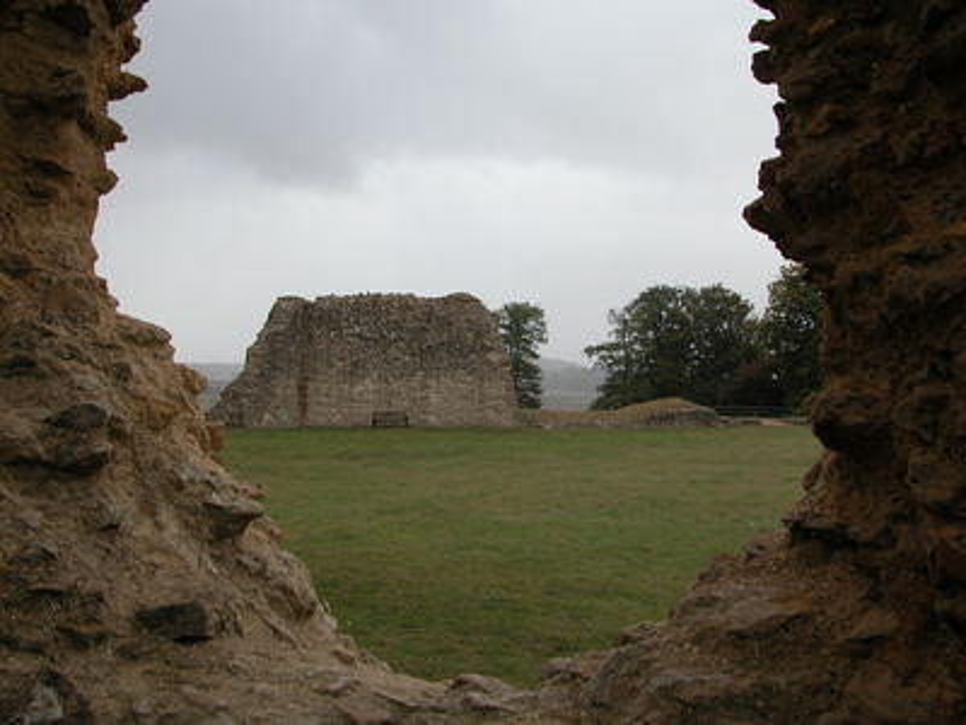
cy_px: 362
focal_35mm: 35
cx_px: 483
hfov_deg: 52.6
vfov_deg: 40.7
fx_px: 977
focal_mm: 8.9
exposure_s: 1/114
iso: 100
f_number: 4
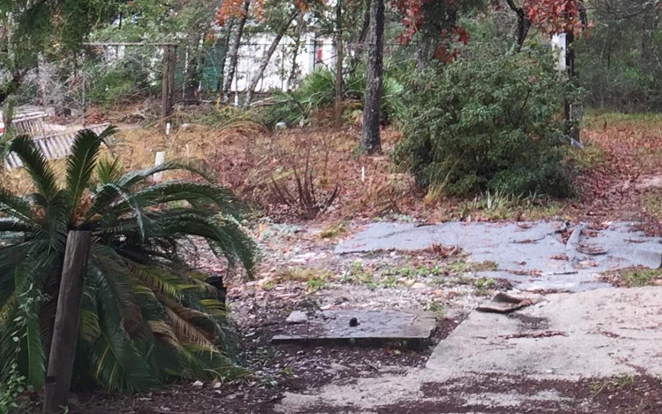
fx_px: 1678
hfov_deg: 21.5
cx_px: 659
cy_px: -186
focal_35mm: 93
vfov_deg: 13.3
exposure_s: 1/60
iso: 32
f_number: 2.2
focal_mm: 4.15
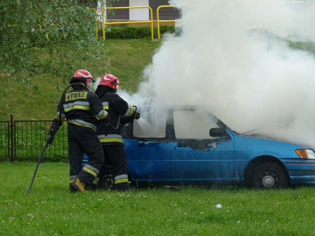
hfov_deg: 11.0
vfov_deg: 8.3
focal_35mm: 180
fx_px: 1639
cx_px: 158
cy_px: 118
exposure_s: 1/250
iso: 100
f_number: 4
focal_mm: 32.4
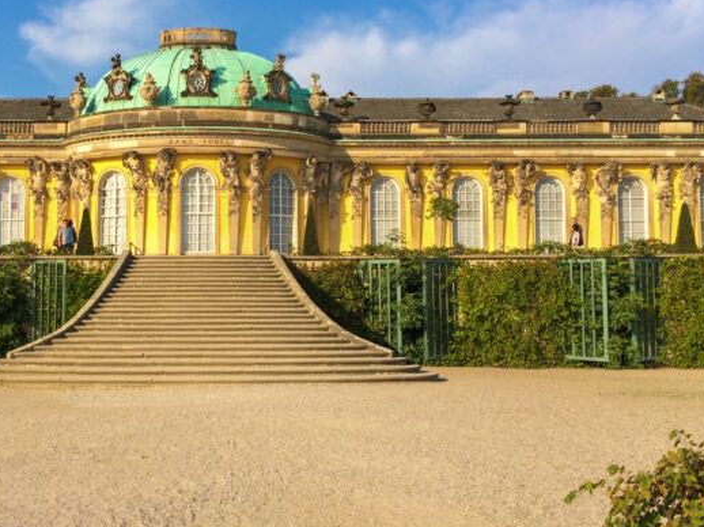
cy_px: 212
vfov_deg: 33.5
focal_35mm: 43
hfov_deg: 43.0
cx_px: 209
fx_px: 874
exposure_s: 1/2160
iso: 32
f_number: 2.2
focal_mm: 4.15
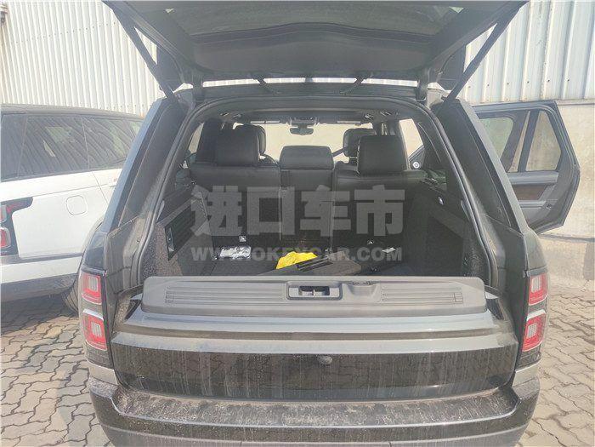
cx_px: 298
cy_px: 224
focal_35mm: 24
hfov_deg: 71.6
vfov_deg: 56.8
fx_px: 413
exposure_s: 1/1213
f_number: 1.69
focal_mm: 6.72
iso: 50
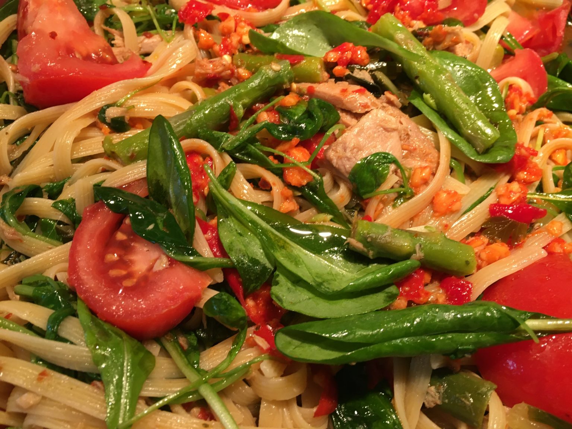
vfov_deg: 48.2
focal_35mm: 29
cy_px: 214
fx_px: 479
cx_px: 286
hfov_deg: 61.7
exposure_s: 1/30
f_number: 2.2
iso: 40
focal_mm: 4.15
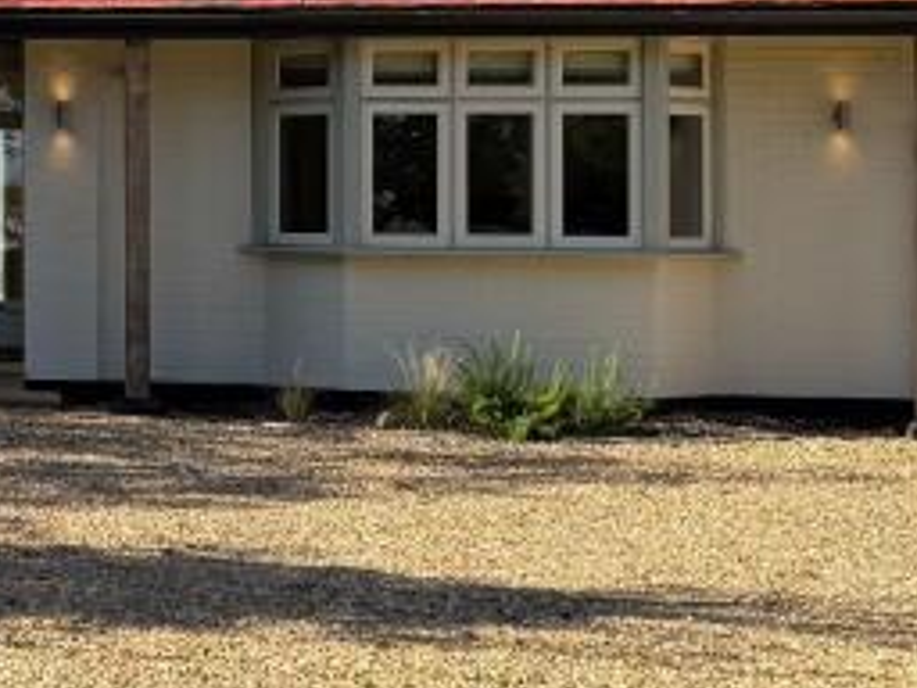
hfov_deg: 18.2
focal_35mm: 96
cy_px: 129
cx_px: -448
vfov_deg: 15.3
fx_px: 2543
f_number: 1.78
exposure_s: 1/2611
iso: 80
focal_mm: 6.76
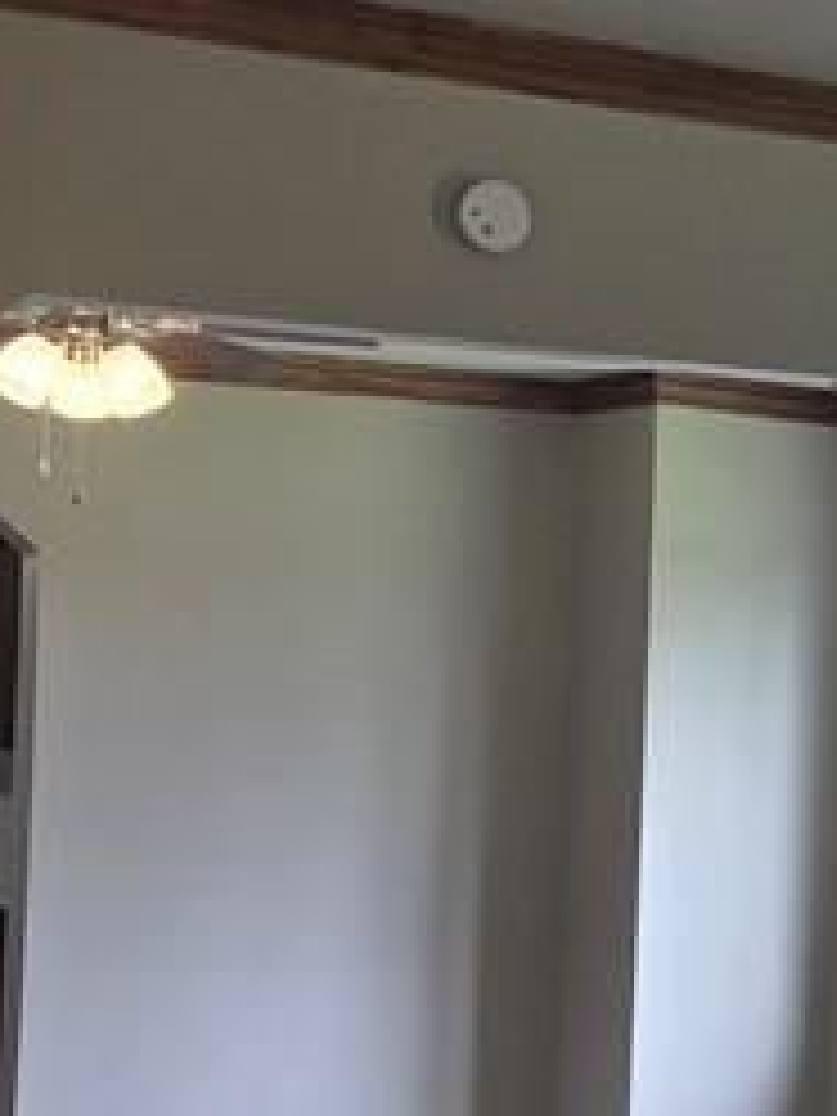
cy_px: 720
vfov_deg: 20.6
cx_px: 1436
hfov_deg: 14.1
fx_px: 3063
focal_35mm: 95
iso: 40
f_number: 1.8
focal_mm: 5.4
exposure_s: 1/120
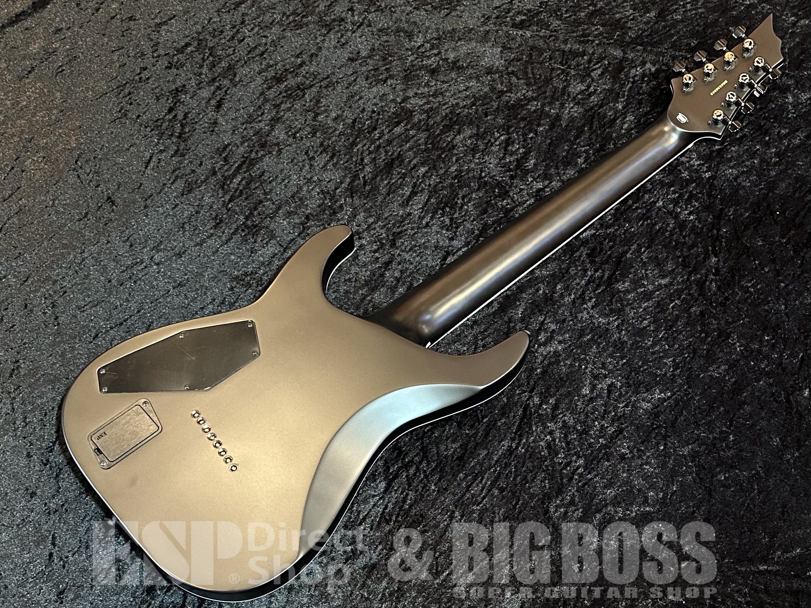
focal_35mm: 24
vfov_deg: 56.8
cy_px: 304
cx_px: 406
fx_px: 562
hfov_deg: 71.6
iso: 500
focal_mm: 6.86
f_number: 1.78
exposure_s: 1/60
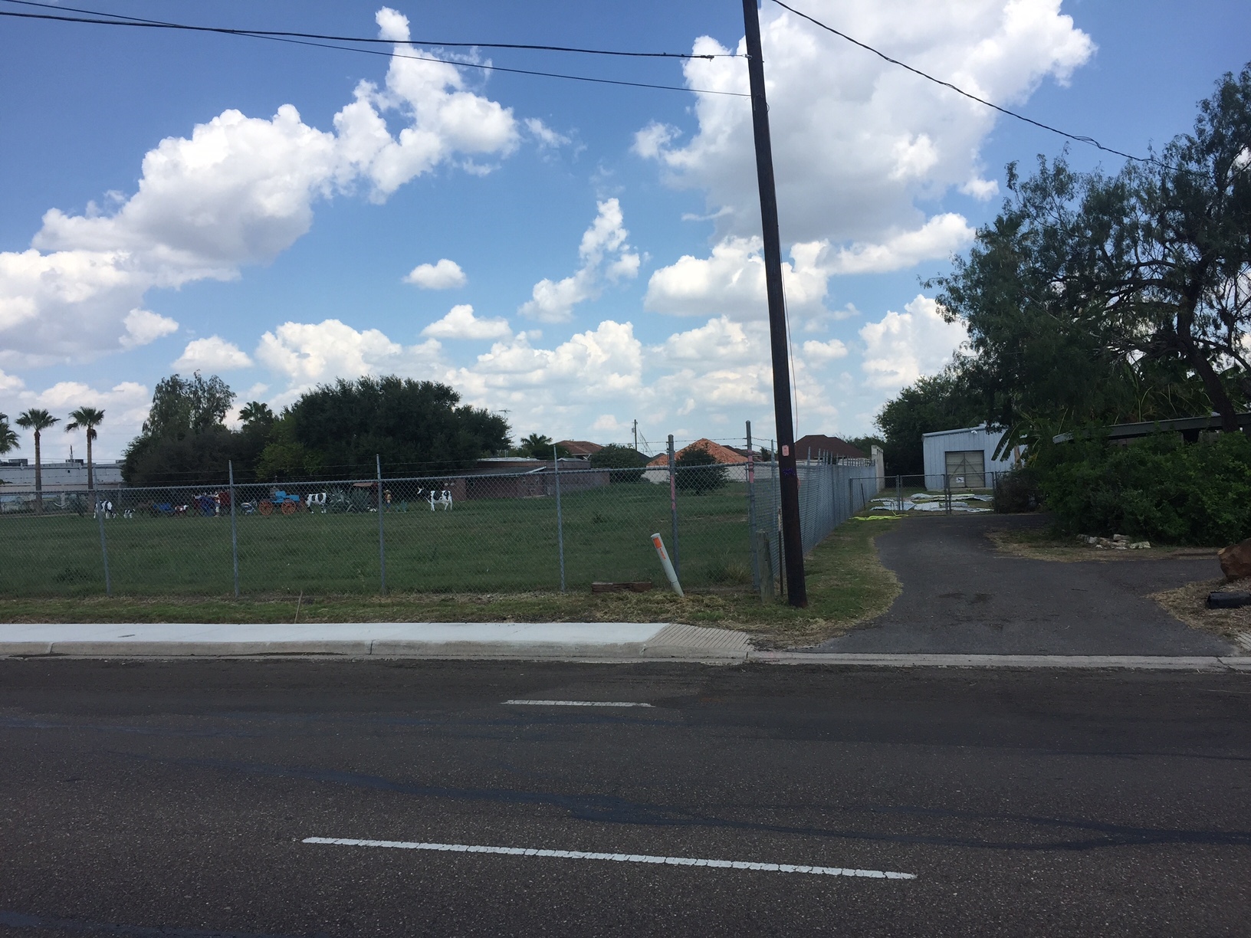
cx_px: 626
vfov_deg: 48.2
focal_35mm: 29
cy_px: 469
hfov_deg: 61.7
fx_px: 1048
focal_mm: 4.15
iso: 32
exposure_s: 1/2083
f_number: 2.2
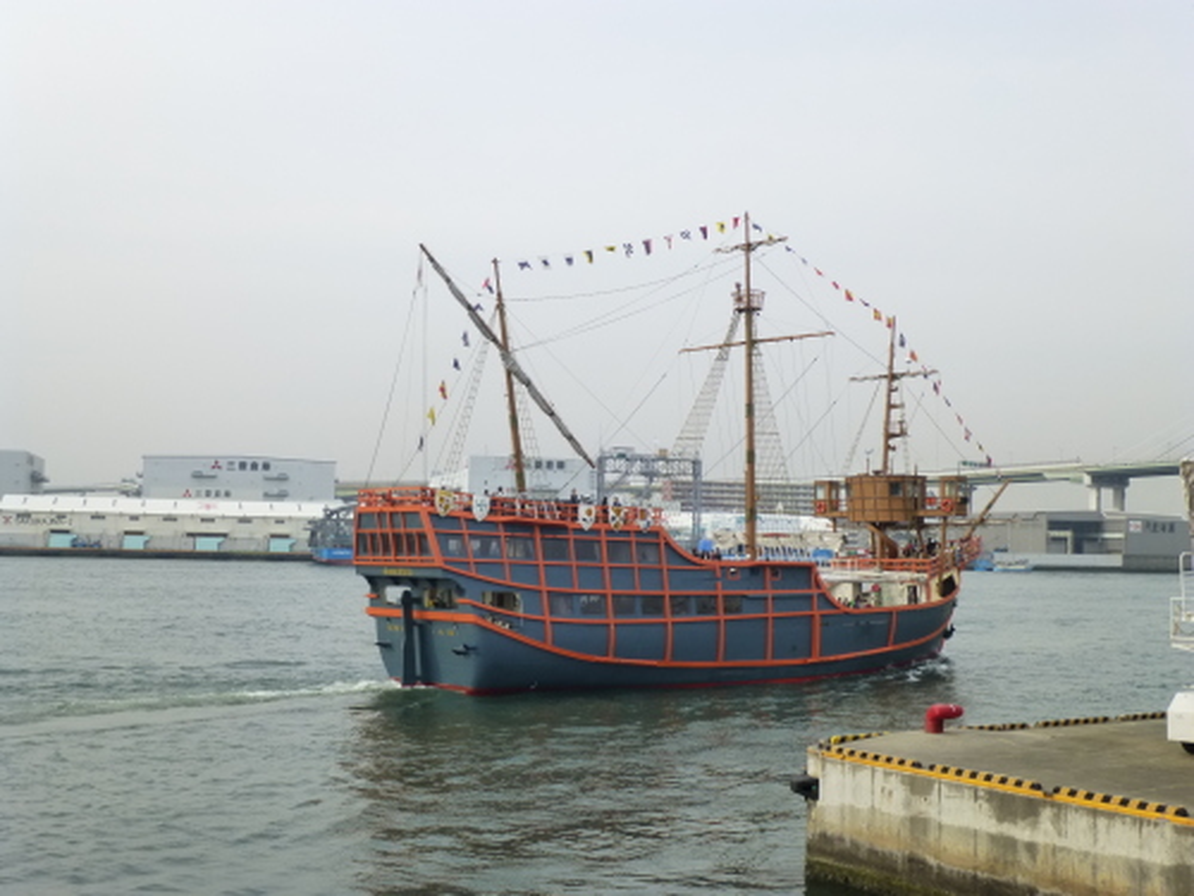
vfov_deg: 35.1
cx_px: 597
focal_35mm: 41
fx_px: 1414
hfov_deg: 45.8
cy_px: 448
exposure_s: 1/500
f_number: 3.8
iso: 160
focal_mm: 7.4
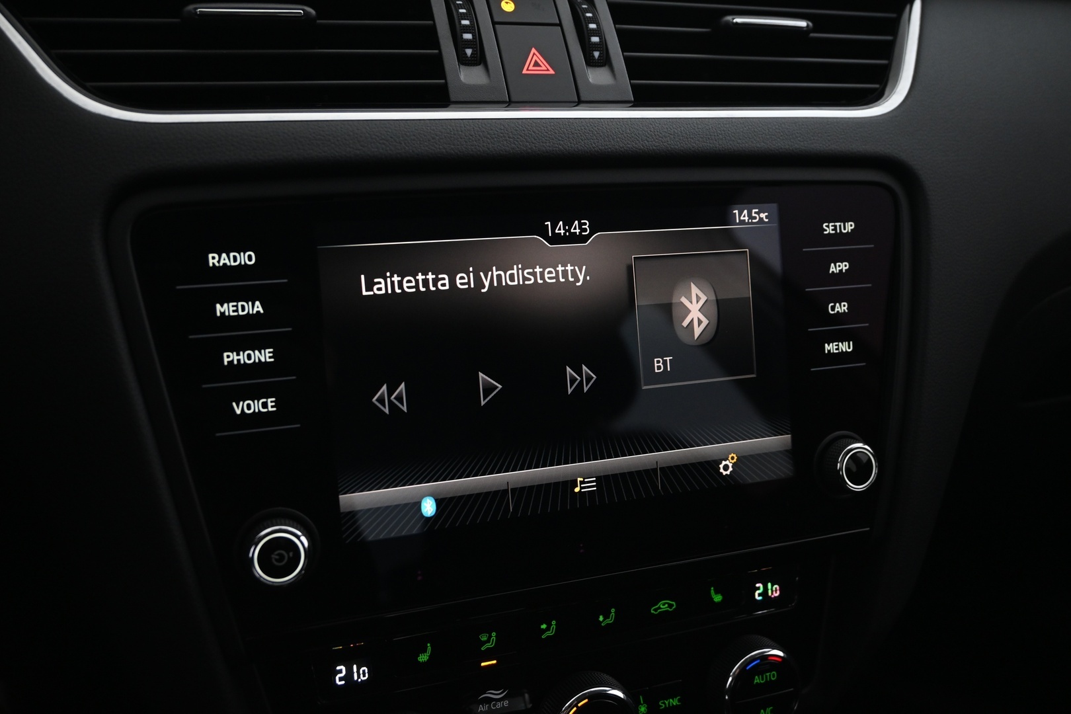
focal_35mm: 32
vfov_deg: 40.8
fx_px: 959
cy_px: 357
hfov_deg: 58.3
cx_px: 536
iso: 1600
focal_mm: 21.5
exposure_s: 1/20
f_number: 4
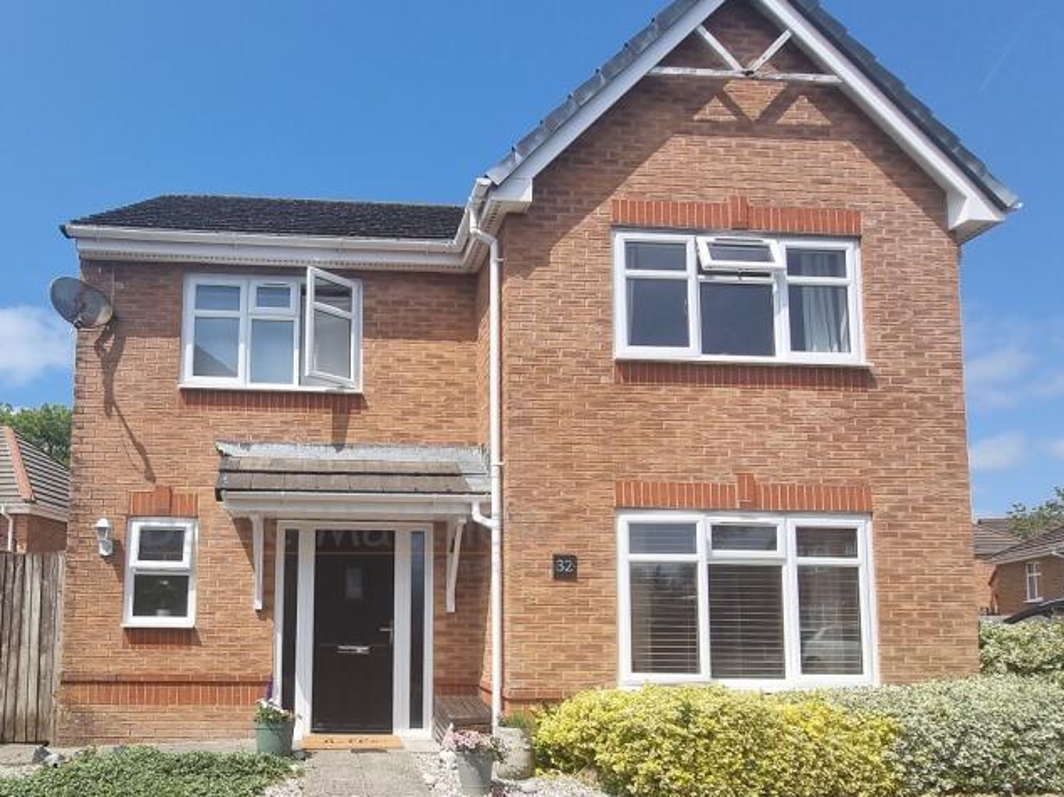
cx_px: 347
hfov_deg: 76.3
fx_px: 645
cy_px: 537
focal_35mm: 21
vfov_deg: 61.7
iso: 50
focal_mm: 2.2
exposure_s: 1/1684
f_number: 2.2
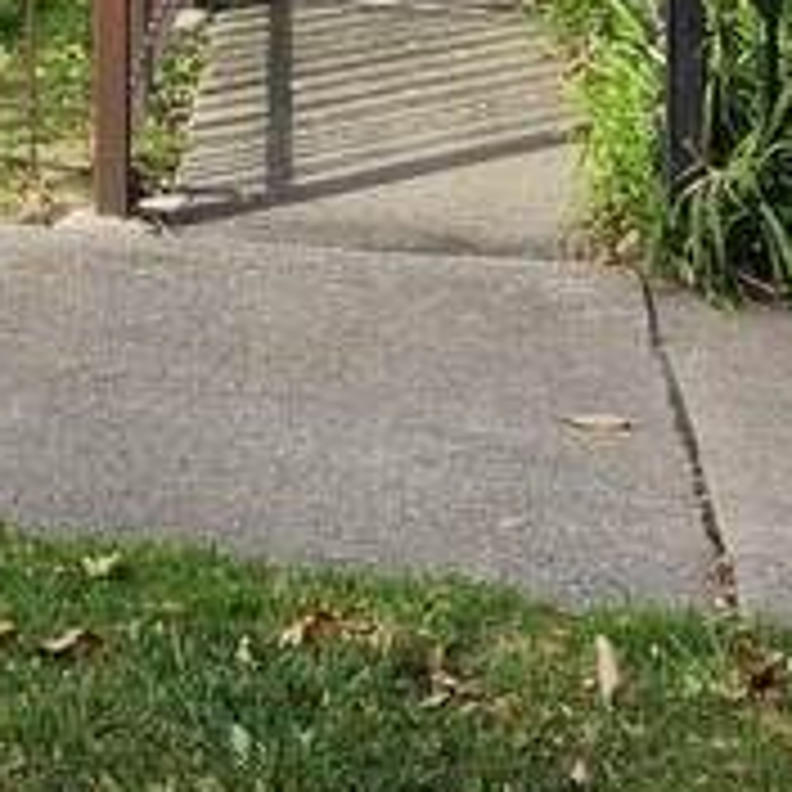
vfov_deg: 12.3
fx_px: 3236
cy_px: -824
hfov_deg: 12.8
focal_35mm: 125
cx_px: -608
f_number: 1.8
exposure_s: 1/705
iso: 25
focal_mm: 5.54
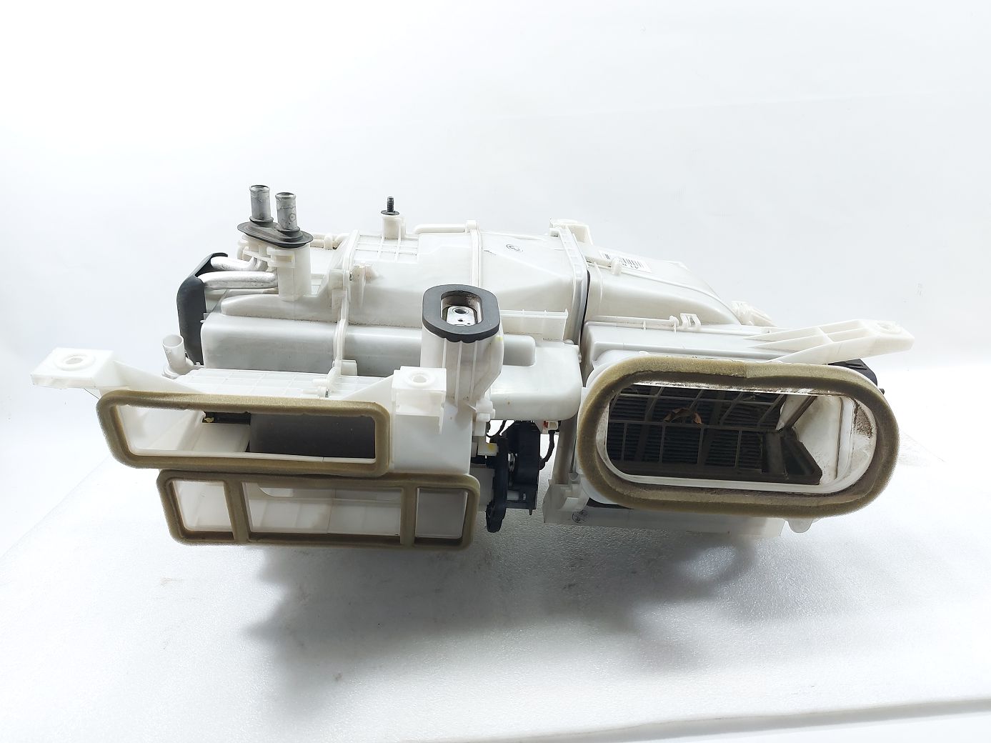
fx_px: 687
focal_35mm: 24
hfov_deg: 71.6
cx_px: 496
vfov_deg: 56.8
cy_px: 372
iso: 80
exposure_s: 1/50
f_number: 1.8
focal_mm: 5.23
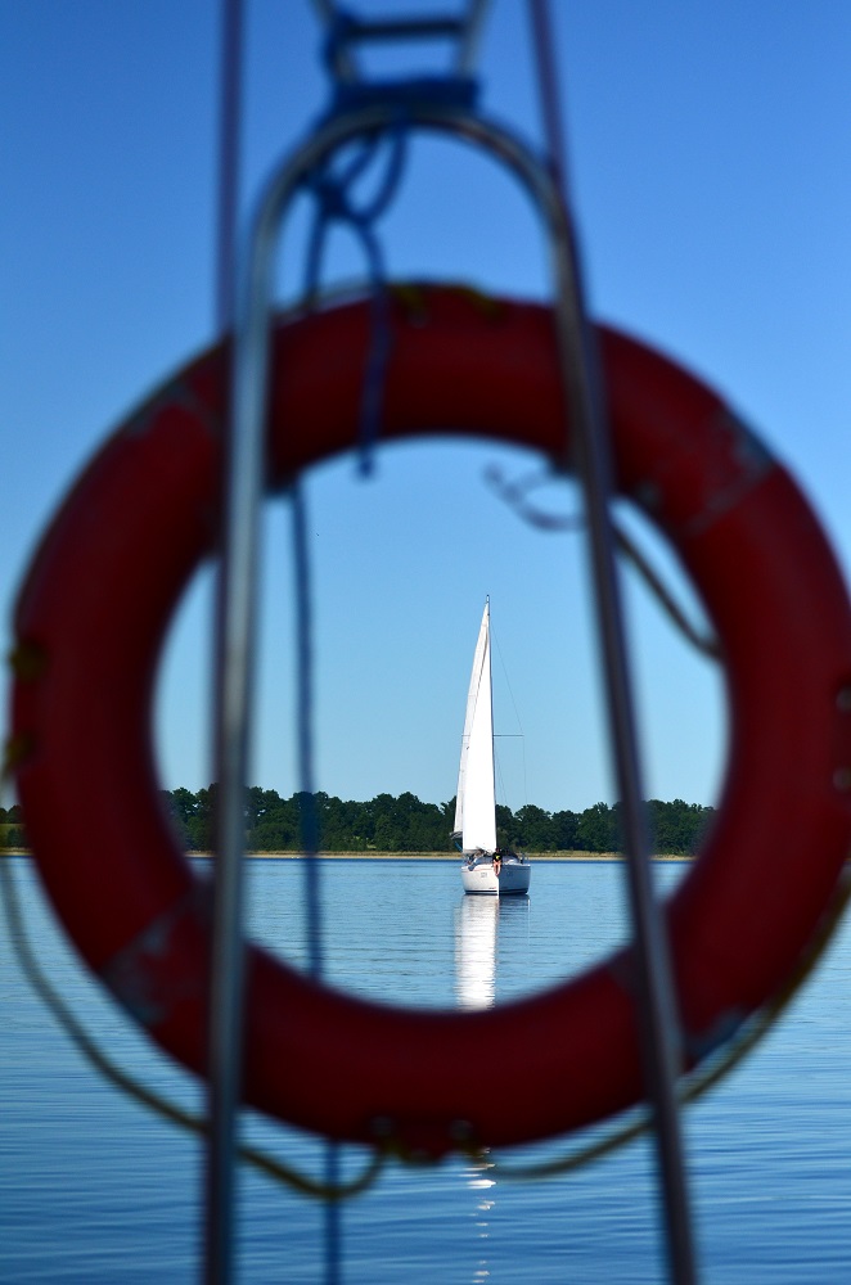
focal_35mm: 105
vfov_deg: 19.5
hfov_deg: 13.0
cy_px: 642
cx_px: 426
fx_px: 3741
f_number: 4.5
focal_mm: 70
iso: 360
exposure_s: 1/8000
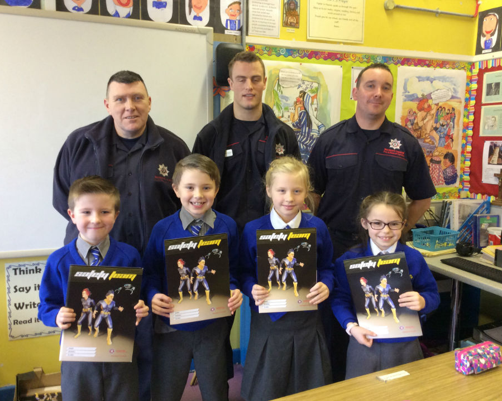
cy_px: 199
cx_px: 250
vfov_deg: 43.3
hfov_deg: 52.8
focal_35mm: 34
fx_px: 505
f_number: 2.4
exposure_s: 1/24
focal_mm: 3.3
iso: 125
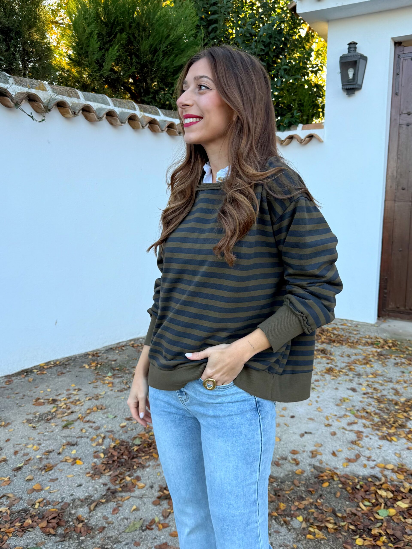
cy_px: 274
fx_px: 381
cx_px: 206
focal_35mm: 24
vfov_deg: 71.6
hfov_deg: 56.8
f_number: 1.78
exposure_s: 1/248
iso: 64
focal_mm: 6.76
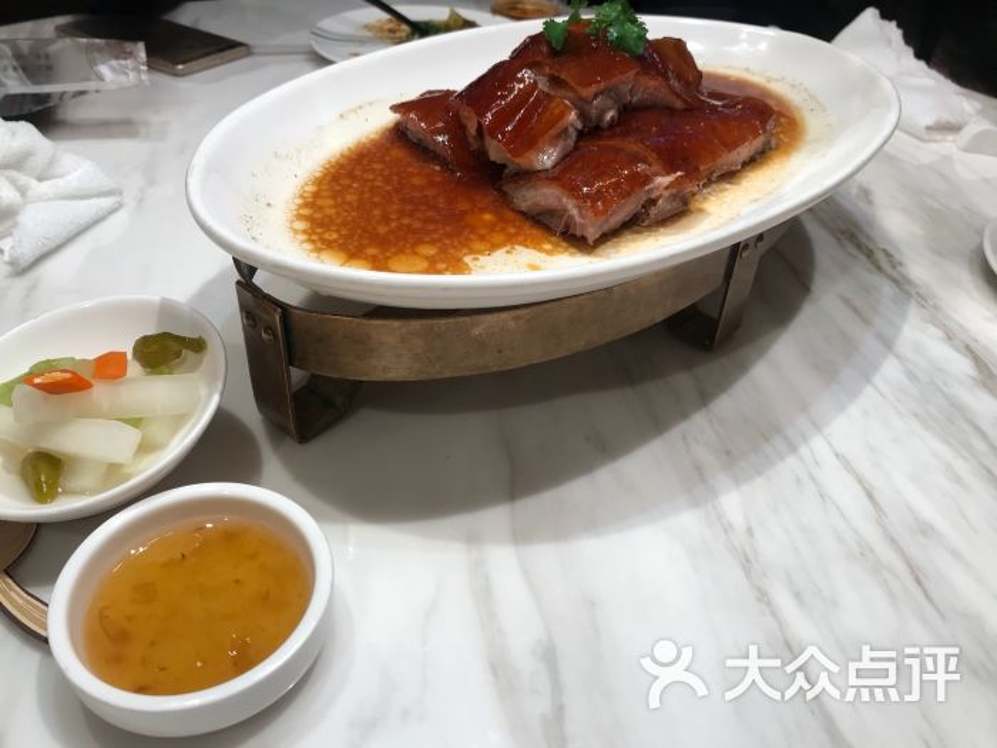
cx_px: 498
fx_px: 806
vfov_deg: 49.7
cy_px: 374
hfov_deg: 63.4
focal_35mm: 28
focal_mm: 3.99
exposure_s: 1/100
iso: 40
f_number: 1.8
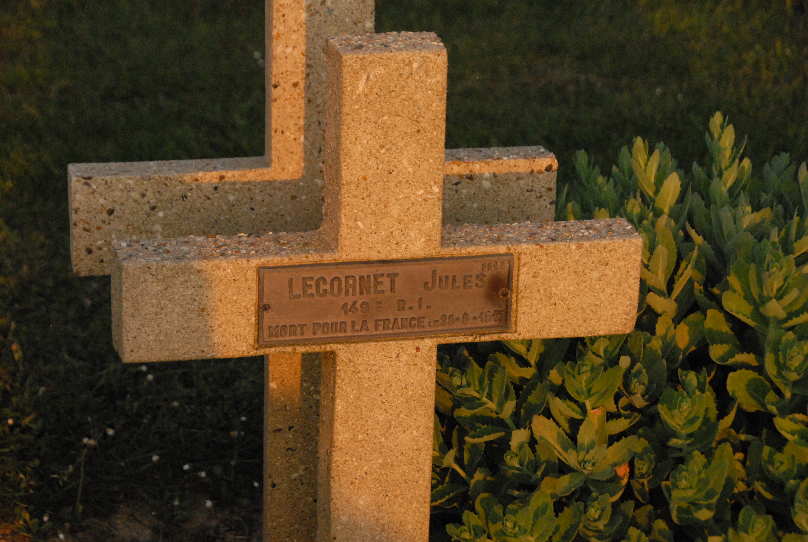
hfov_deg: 19.4
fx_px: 2362
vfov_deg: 13.1
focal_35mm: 105
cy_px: 271
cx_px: 404
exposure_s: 1/1600
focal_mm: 70
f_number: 7.1
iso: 1600
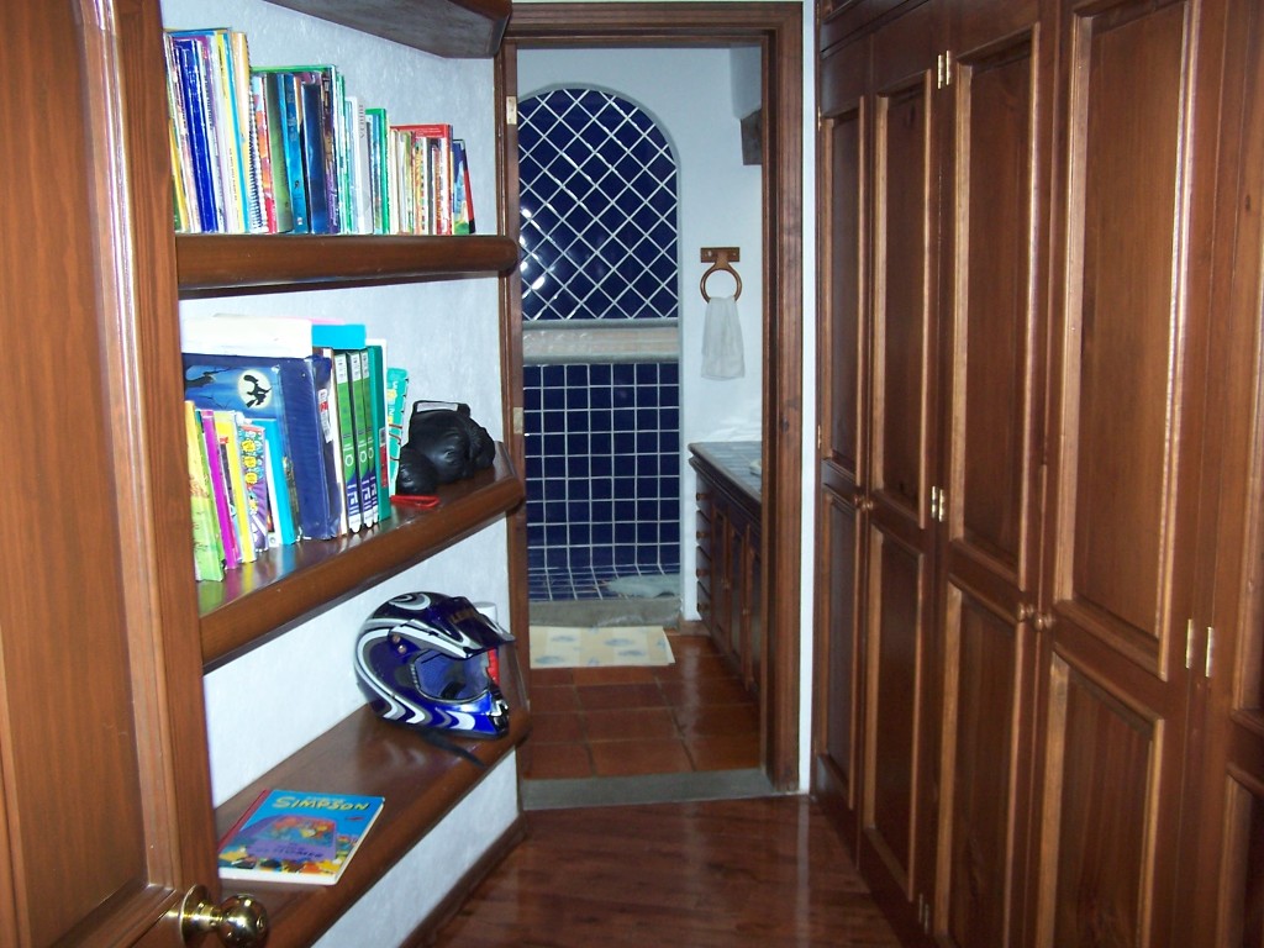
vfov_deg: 37.7
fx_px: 1388
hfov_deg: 49.0
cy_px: 474
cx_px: 632
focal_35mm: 38
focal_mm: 6.3
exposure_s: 1/60
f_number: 2.8
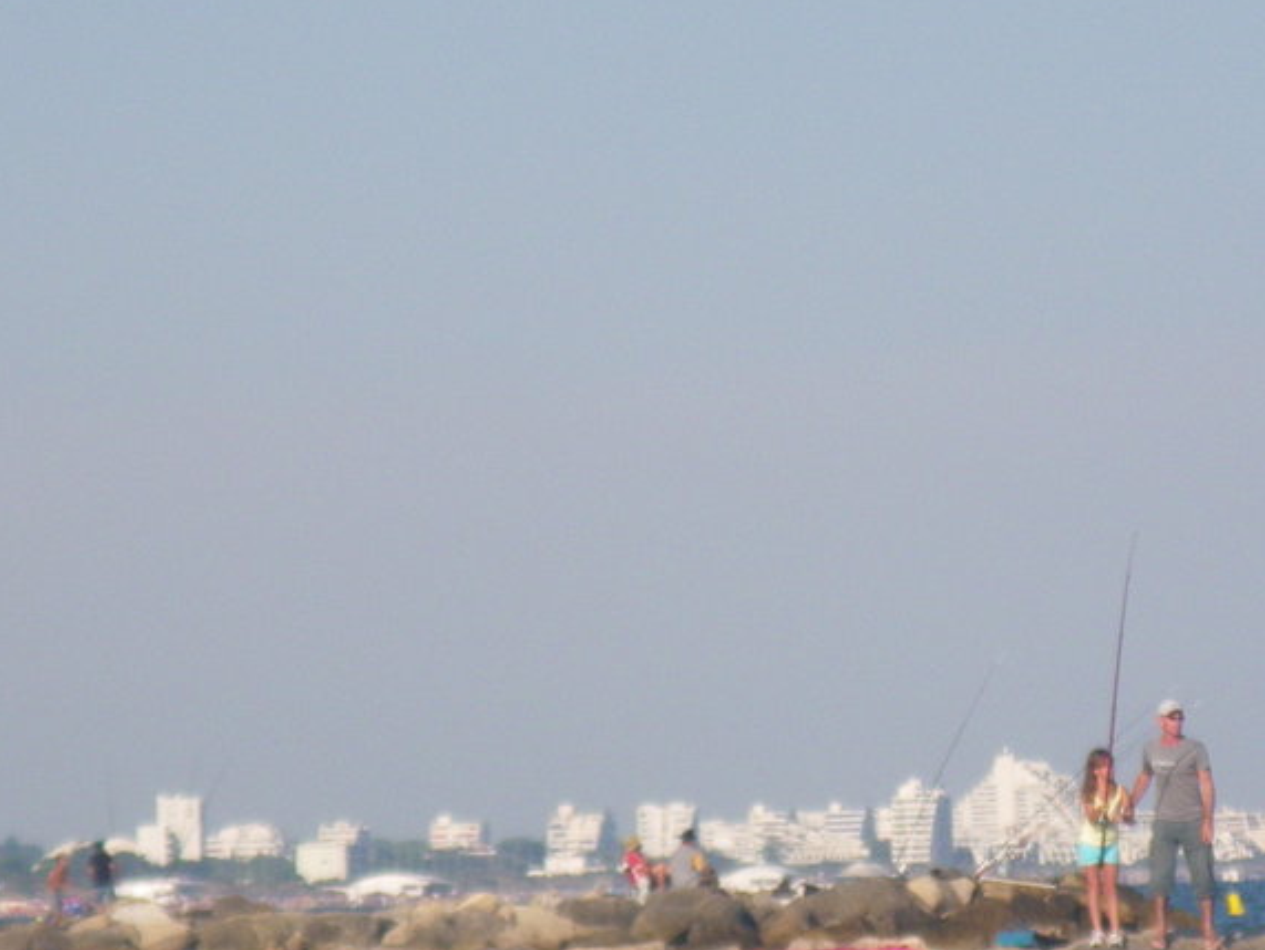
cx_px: 877
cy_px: 717
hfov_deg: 5.1
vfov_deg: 3.8
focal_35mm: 392
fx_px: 14334
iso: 64
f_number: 5.5
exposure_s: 1/320
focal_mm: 25
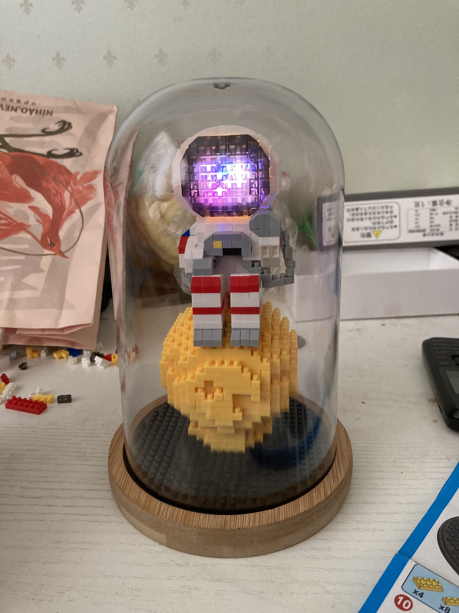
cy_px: 306
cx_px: 230
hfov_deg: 49.7
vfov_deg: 63.4
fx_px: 495
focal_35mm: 28
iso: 250
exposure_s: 1/60
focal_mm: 3.99
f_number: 1.8
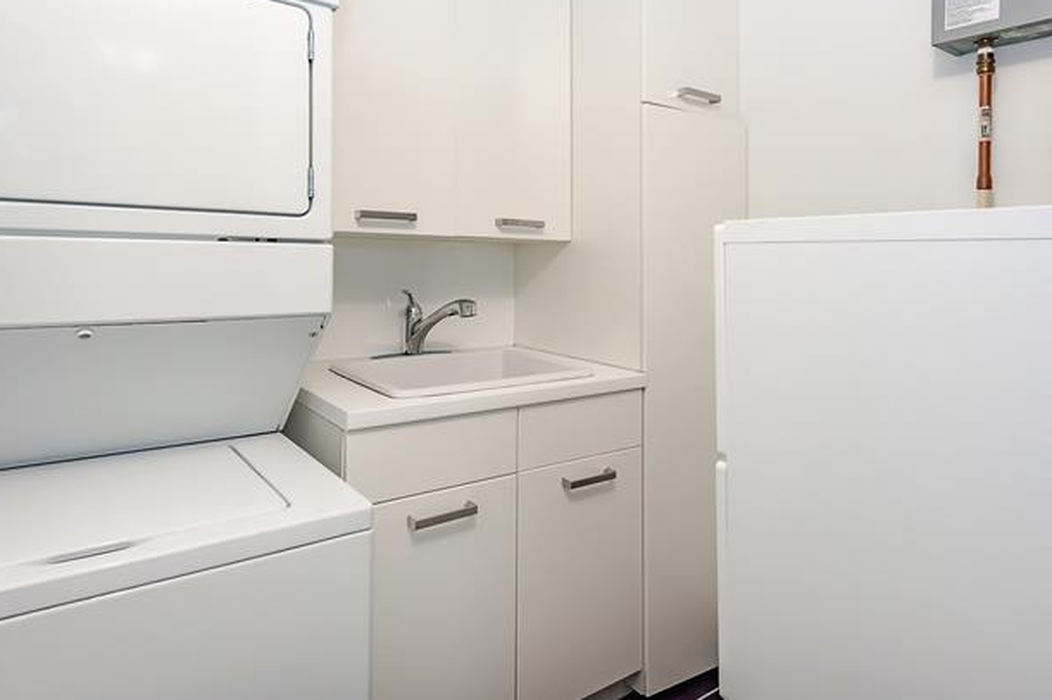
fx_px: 613
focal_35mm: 21
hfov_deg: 81.2
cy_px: 247
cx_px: 557
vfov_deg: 58.4
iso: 1600
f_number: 8
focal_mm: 16
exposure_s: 1/60
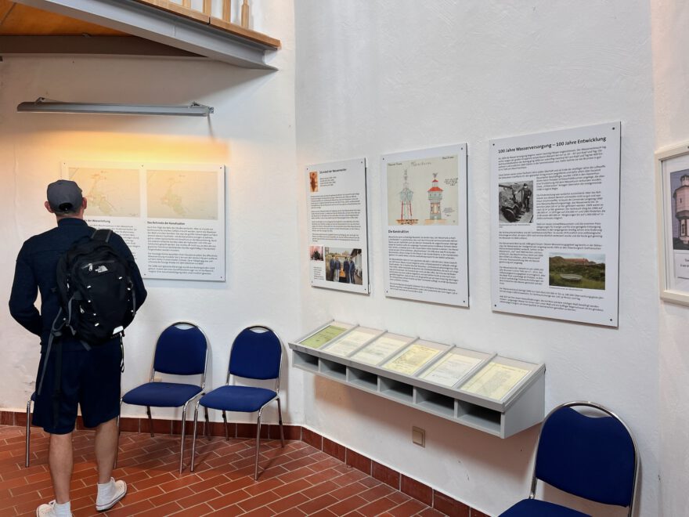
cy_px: 258
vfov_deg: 53.1
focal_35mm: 26
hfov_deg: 67.3
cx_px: 344
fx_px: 518
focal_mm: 5.1
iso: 50
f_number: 1.6
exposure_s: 1/100
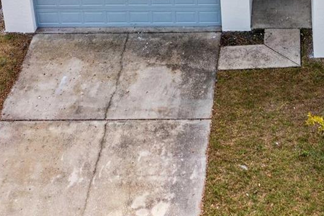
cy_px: -95
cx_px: 269
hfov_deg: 23.5
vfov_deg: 15.0
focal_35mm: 85
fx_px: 765
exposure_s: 1/200
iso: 100
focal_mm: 10.26
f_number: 4
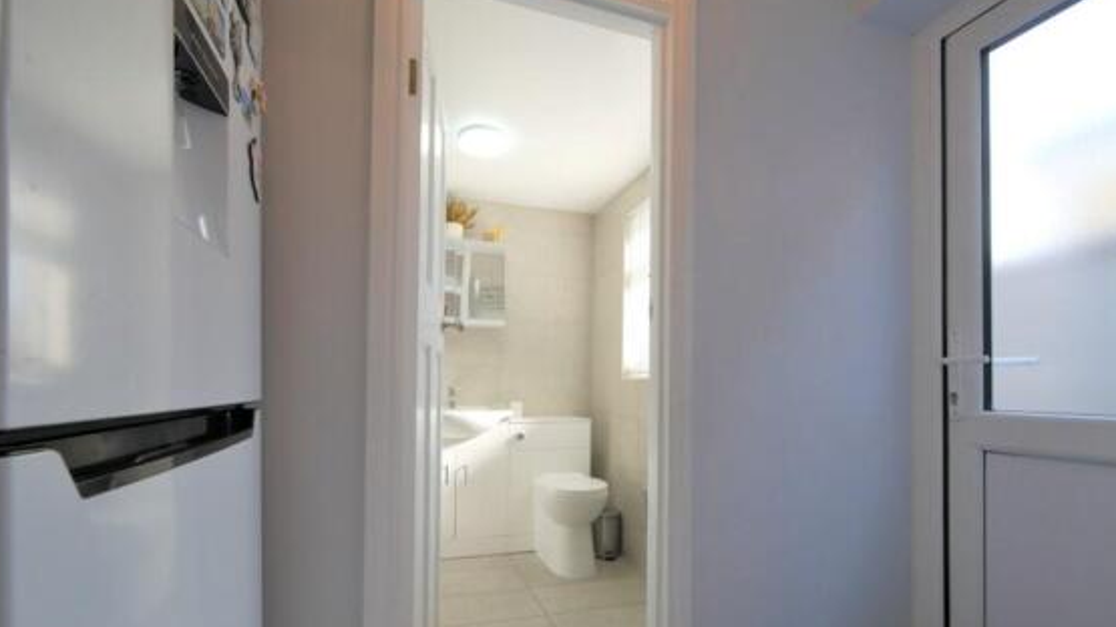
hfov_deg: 99.4
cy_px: 379
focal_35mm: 16
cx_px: 563
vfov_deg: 66.4
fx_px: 473
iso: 200
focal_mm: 7
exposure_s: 1/125
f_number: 4
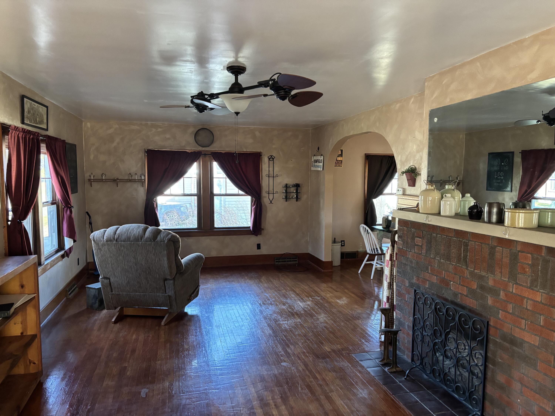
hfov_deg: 67.3
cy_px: 208
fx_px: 417
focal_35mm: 26
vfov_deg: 53.1
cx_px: 278
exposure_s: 1/60
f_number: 1.6
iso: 500
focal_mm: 5.96
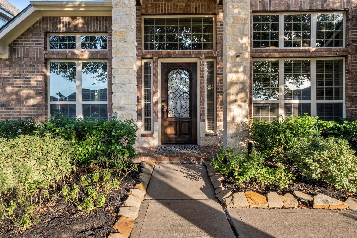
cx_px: 178
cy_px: 119
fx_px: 238
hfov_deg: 73.7
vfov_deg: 53.1
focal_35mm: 24
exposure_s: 1/25
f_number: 9
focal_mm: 24
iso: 800
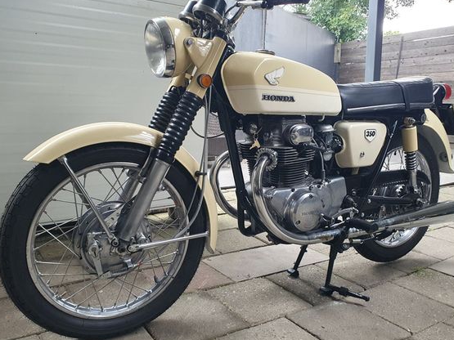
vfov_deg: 46.8
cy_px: 162
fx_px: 393
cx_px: 216
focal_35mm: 30
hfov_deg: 59.9
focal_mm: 4.32
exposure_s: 1/50
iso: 160
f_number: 2.4
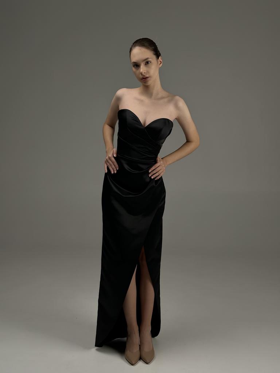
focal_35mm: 48
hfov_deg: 30.3
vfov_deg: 39.7
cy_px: 186
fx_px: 518
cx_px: 140
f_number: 1.78
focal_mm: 6.86
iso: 64
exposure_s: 1/538
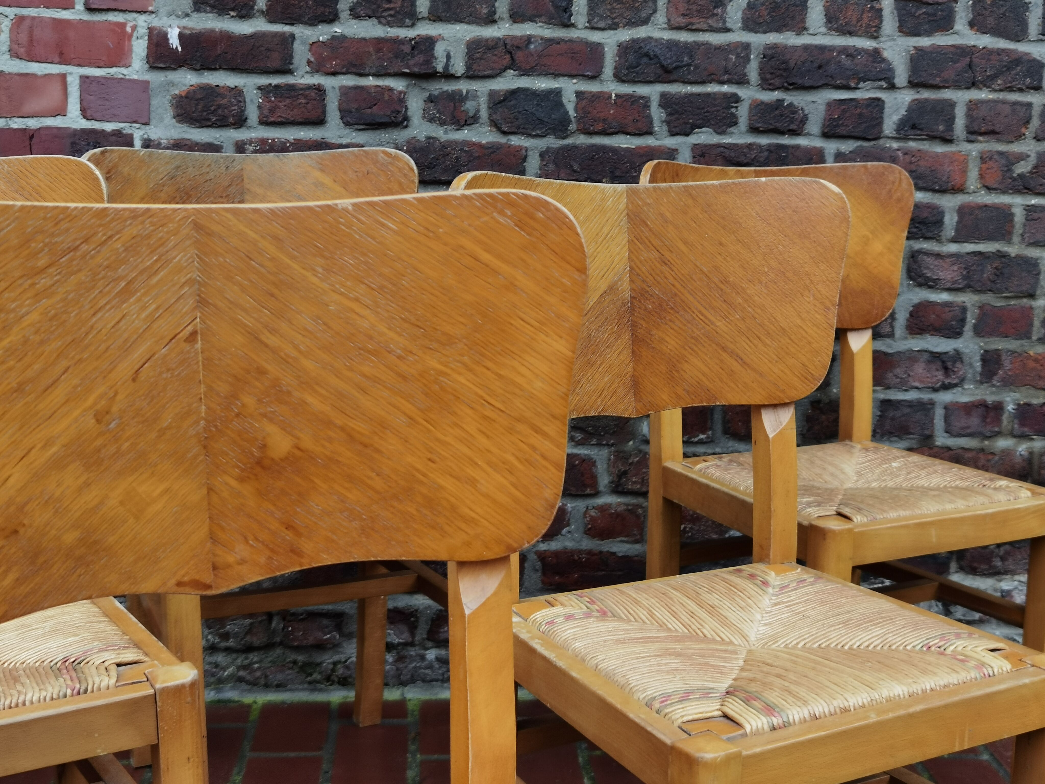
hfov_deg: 42.9
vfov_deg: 32.9
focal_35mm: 44
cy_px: 392
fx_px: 1328
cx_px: 522
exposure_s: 1/100
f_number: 1.9
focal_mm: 6.71
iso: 50
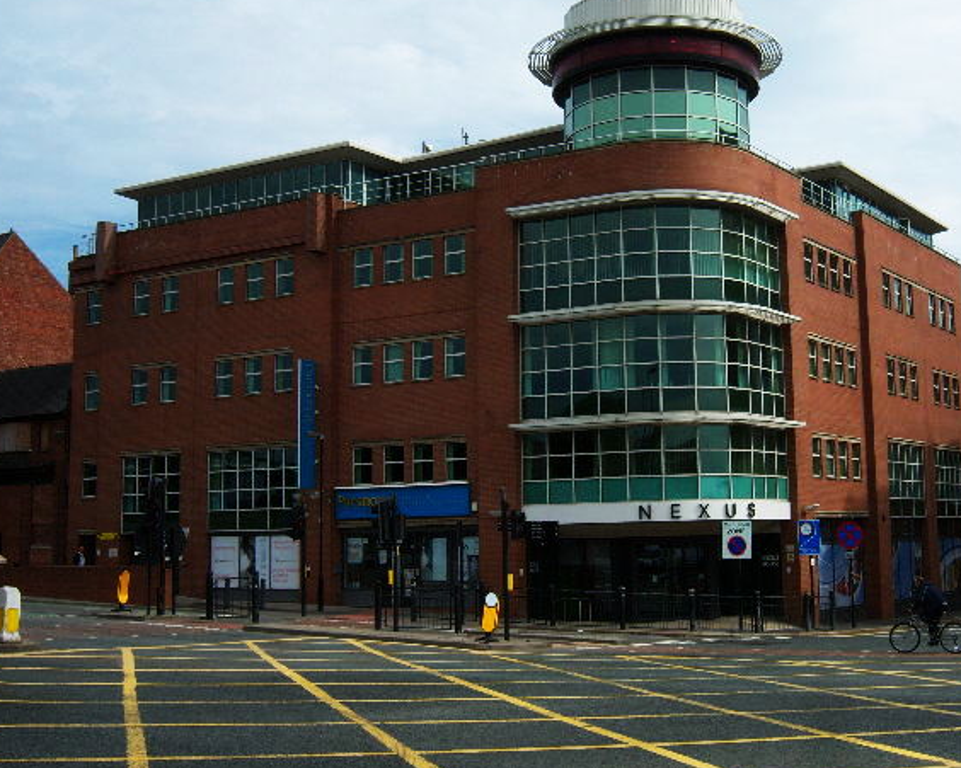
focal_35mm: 46
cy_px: 337
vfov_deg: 32.7
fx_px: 1308
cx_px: 576
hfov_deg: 40.2
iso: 80
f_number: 4.8
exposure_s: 1/800
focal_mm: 7.5
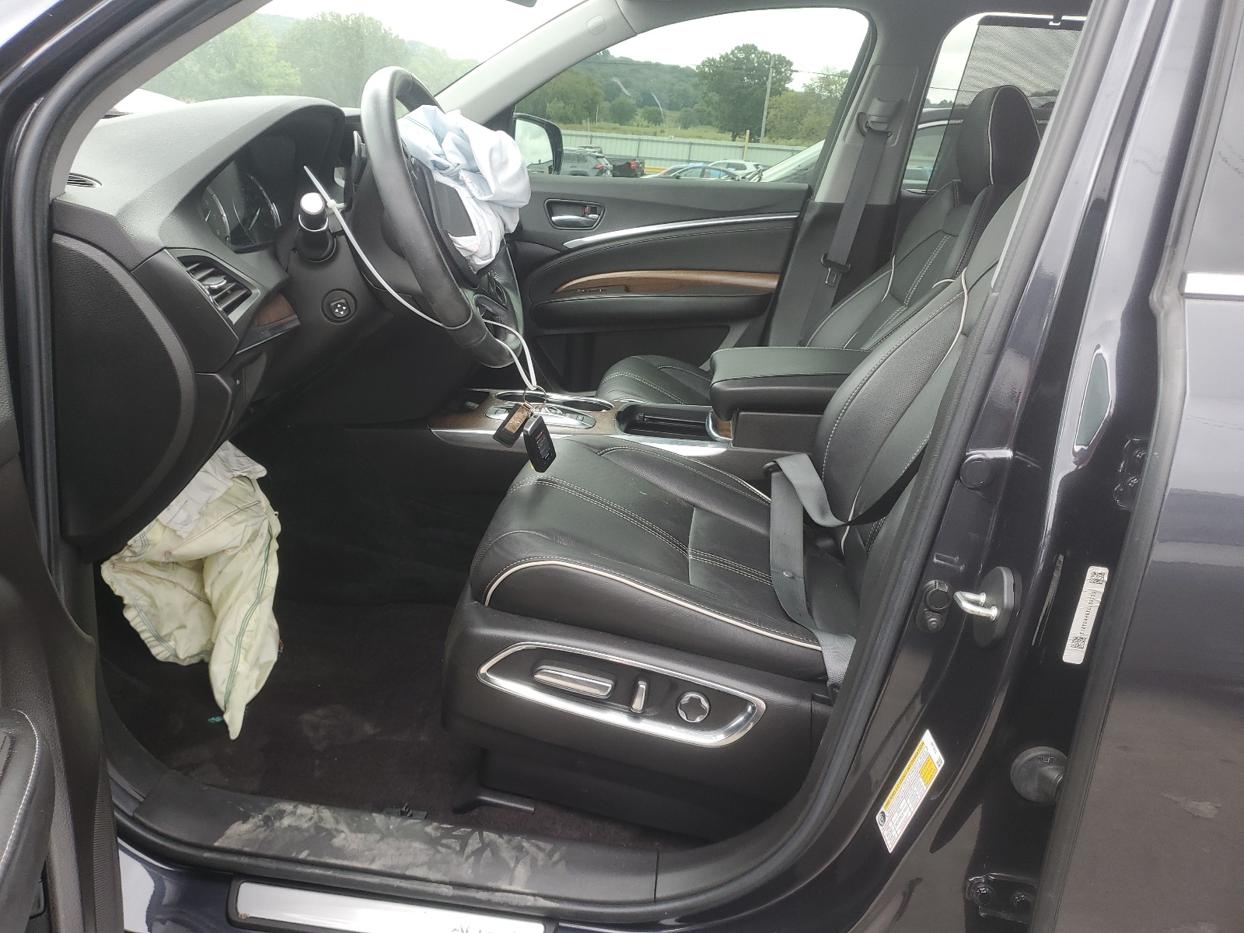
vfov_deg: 53.1
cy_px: 466
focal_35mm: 26
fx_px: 934
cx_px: 622
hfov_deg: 67.3
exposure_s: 1/133
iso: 50
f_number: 1.5
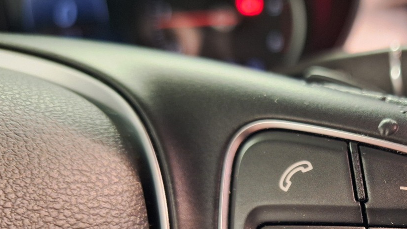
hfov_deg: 43.6
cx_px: 340
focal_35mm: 44
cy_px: 213
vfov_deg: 26.1
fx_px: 475
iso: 500
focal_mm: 5.54
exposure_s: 1/20
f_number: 1.8
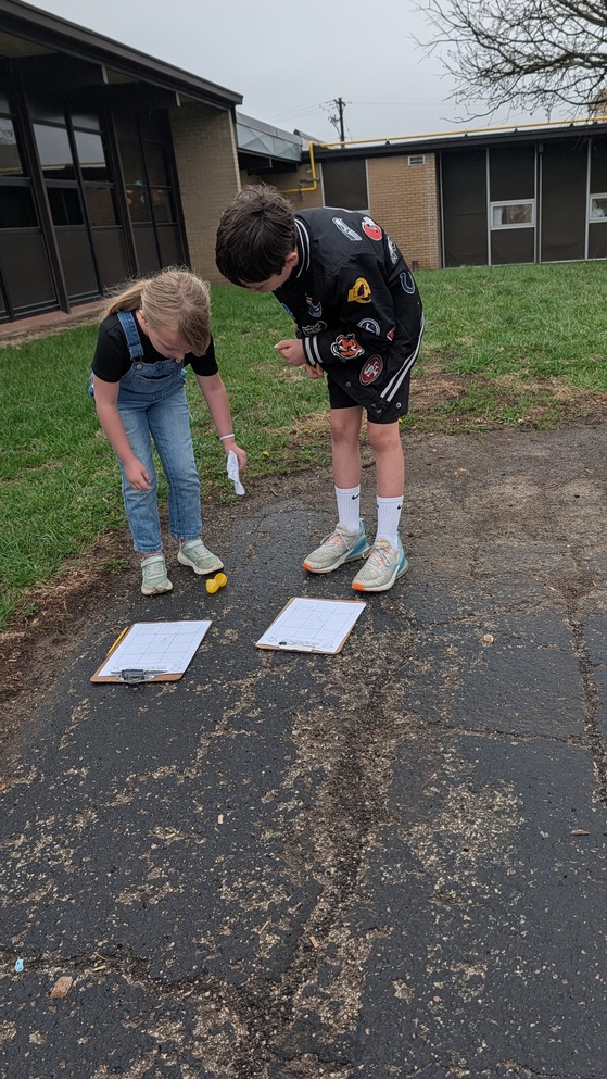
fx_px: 772
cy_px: 532
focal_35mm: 27
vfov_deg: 69.8
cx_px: 361
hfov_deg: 42.7
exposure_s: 1/252
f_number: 1.68
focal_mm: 6.9
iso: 37
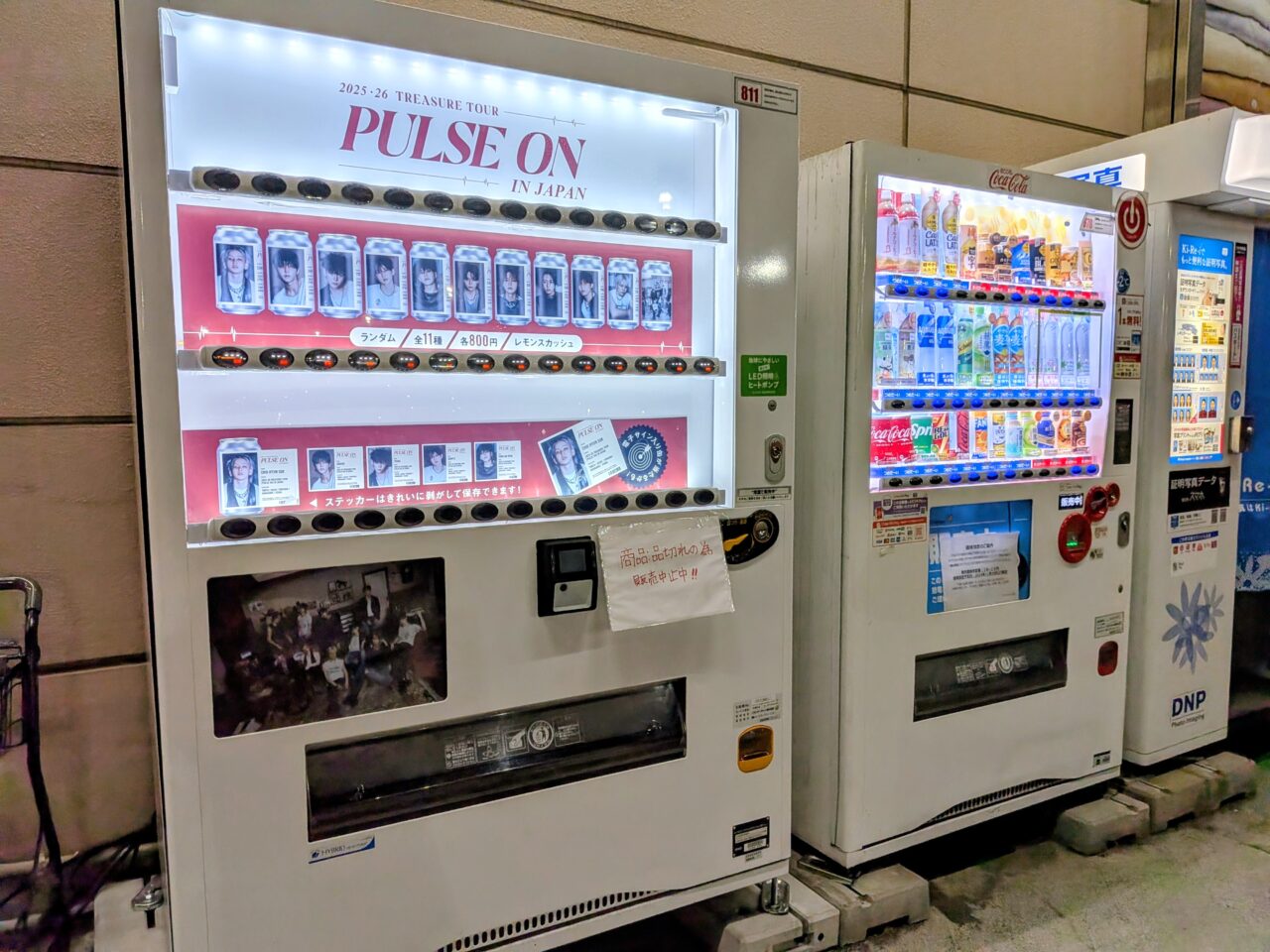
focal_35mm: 24
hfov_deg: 71.6
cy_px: 476
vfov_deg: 56.8
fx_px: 881
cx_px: 635
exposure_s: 1/100
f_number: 1.7
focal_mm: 4.53
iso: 27
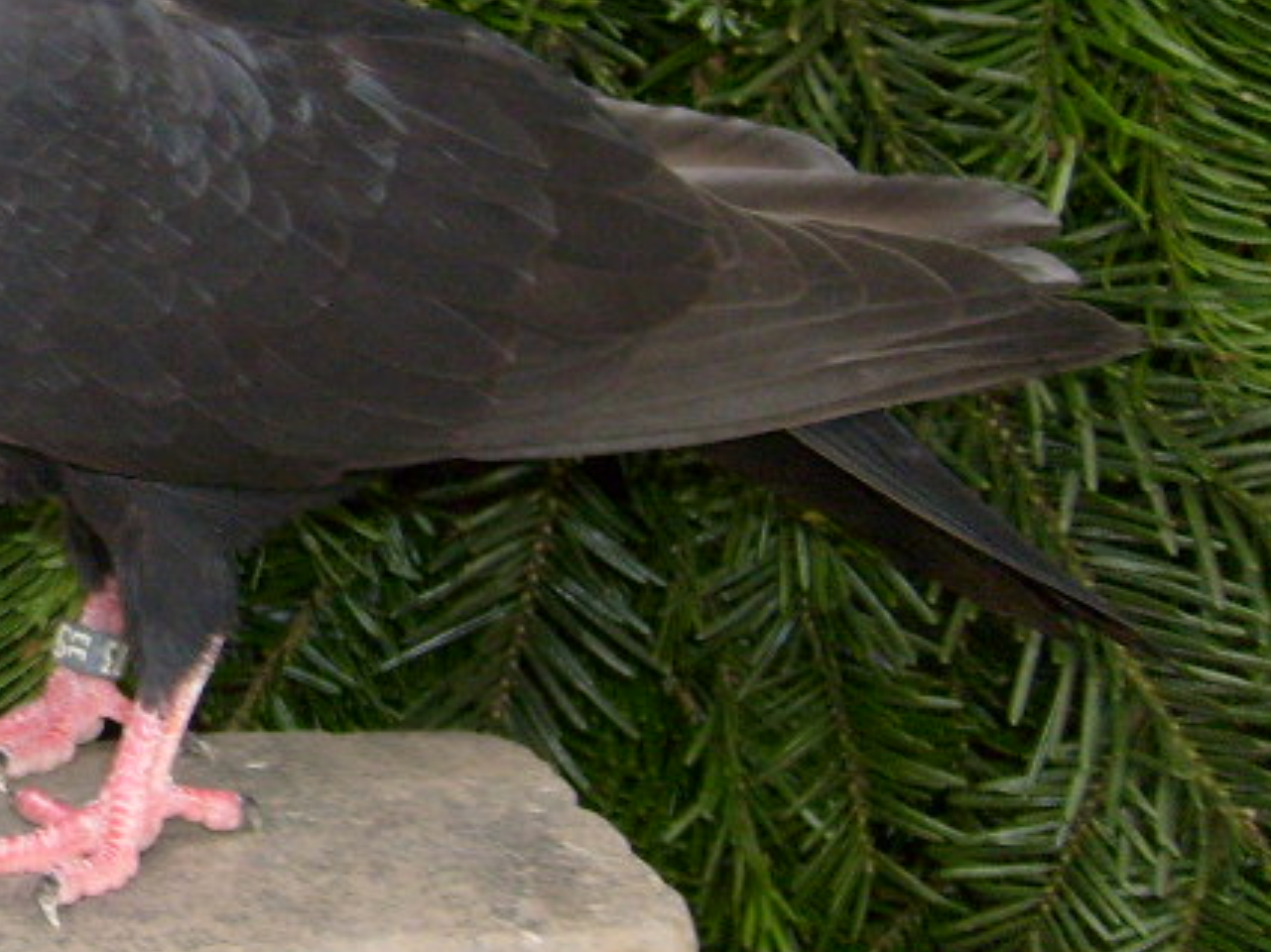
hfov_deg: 21.7
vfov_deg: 17.4
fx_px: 3083
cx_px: -238
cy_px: 205
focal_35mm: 84
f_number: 2.8
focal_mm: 5.8
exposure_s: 1/45
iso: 100
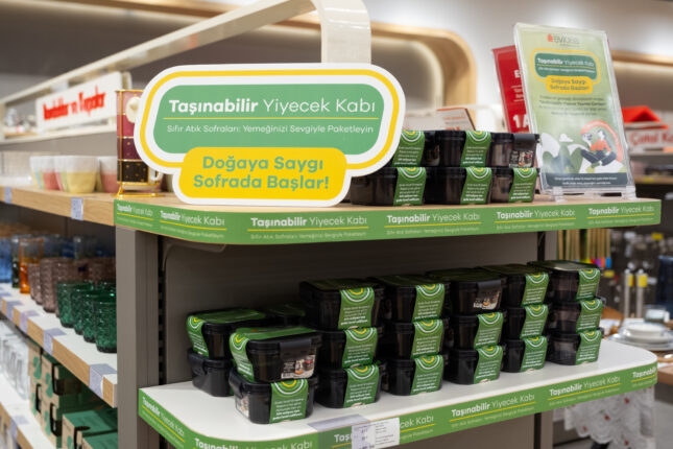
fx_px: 766
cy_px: 224
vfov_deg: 32.6
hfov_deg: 47.4
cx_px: 336
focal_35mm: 41
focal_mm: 27.4
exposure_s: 1/80
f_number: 2.8
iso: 500
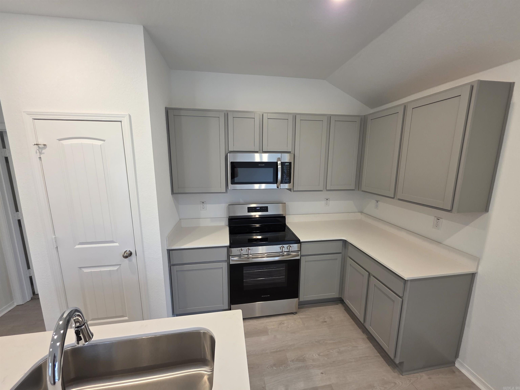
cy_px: 195
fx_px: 195
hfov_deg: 106.2
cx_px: 260
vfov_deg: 89.9
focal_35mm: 13
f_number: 1.9
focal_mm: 2.2
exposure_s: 1/120
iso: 160
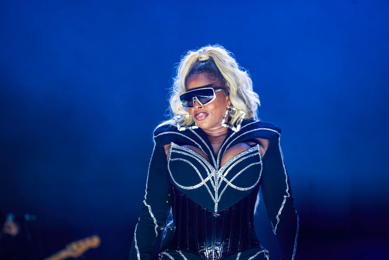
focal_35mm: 200
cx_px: 194
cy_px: 130
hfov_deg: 10.3
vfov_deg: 6.9
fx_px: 2161
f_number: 4
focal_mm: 200
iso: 1250
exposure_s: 1/250
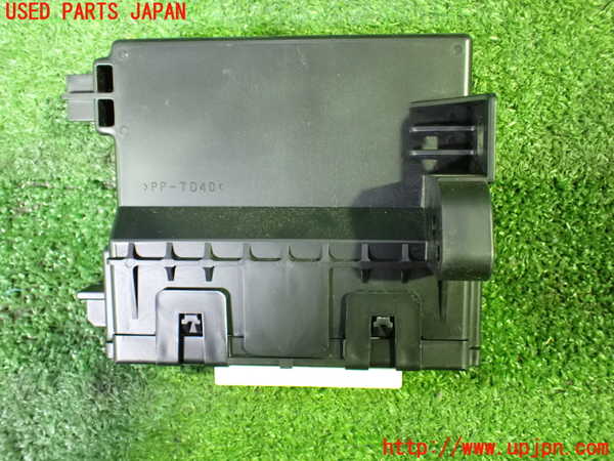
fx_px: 532
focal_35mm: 30
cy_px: 230
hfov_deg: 60.0
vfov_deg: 46.8
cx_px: 307
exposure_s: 1/30
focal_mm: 5.4
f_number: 2.3
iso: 1250
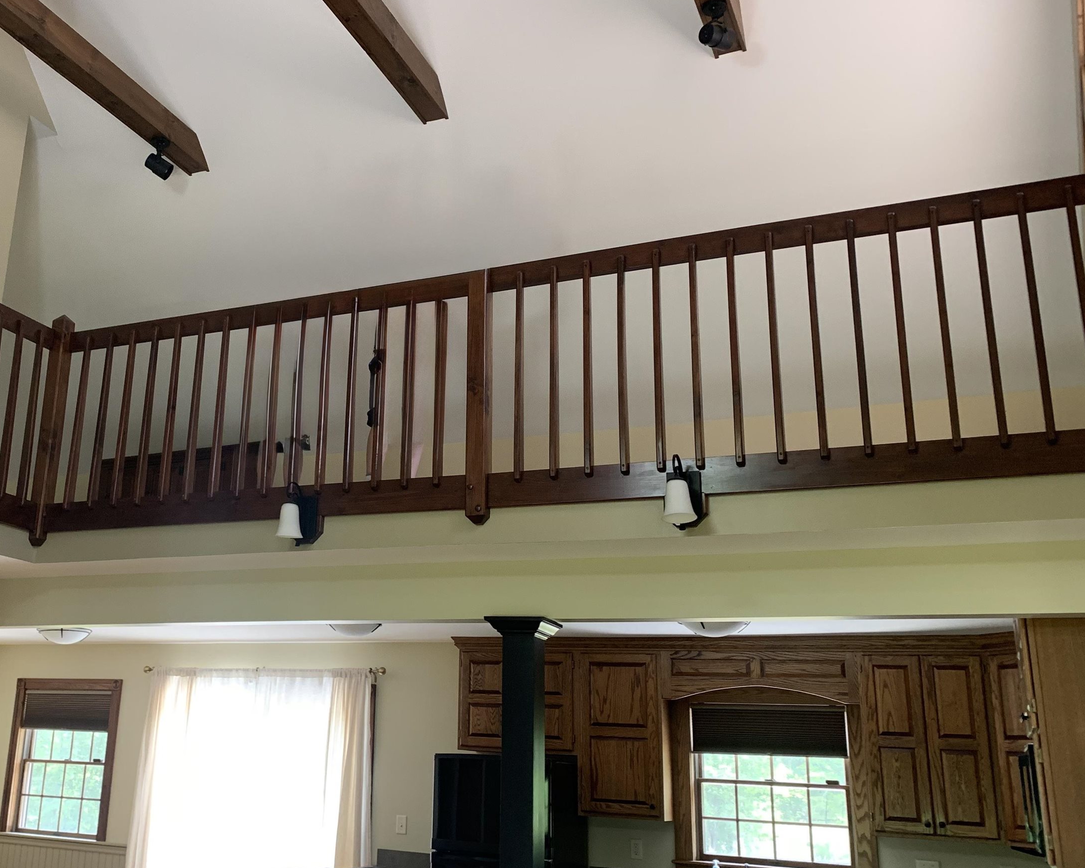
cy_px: 413
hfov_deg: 49.5
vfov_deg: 41.1
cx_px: 367
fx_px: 1156
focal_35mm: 36
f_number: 1.8
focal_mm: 4.25
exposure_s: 1/60
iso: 160
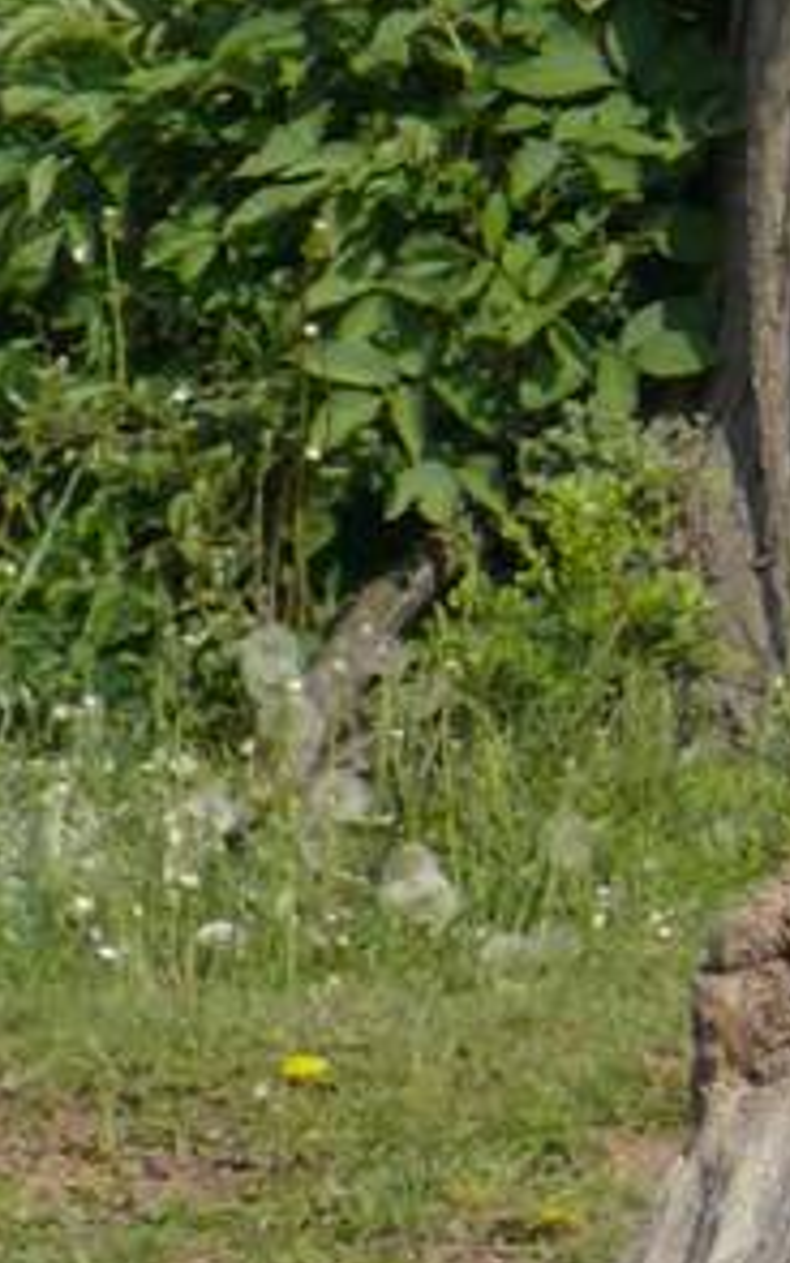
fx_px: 92953
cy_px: 778
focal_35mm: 2701
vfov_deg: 0.8
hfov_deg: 0.5
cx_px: -2276
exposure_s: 1/400
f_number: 5.6
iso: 100
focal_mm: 88.8
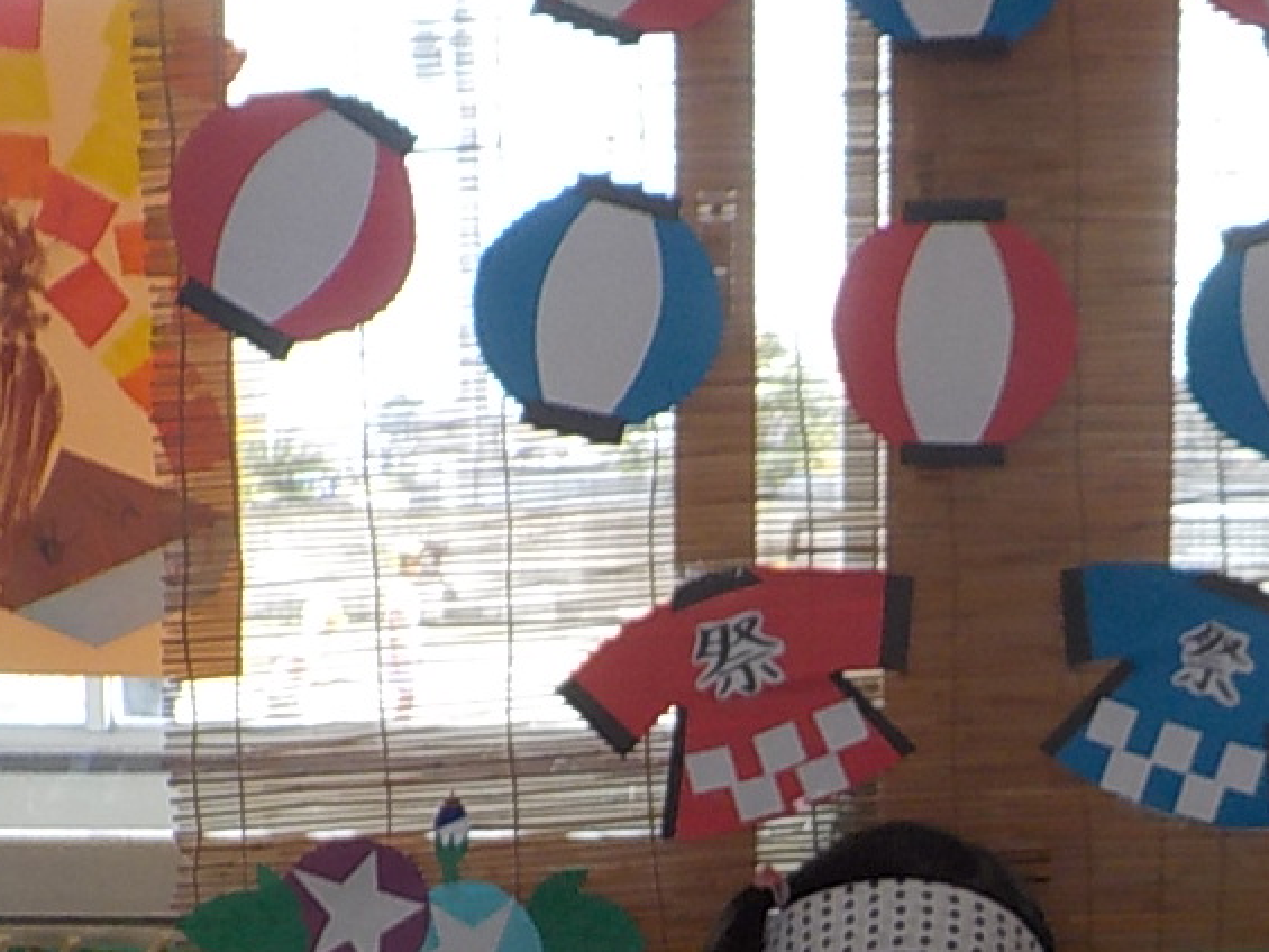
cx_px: 867
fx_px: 3117
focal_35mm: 85
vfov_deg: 16.8
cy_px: 1082
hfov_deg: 22.9
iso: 125
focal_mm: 4.1
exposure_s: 1/100
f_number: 3.3
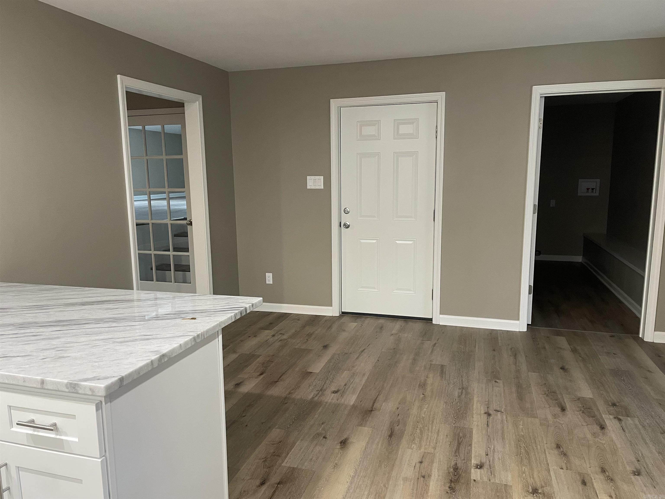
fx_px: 499
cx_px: 332
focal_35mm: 26
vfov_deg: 53.1
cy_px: 250
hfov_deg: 67.3
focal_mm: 4.2
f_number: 1.6
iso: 200
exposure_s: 1/60
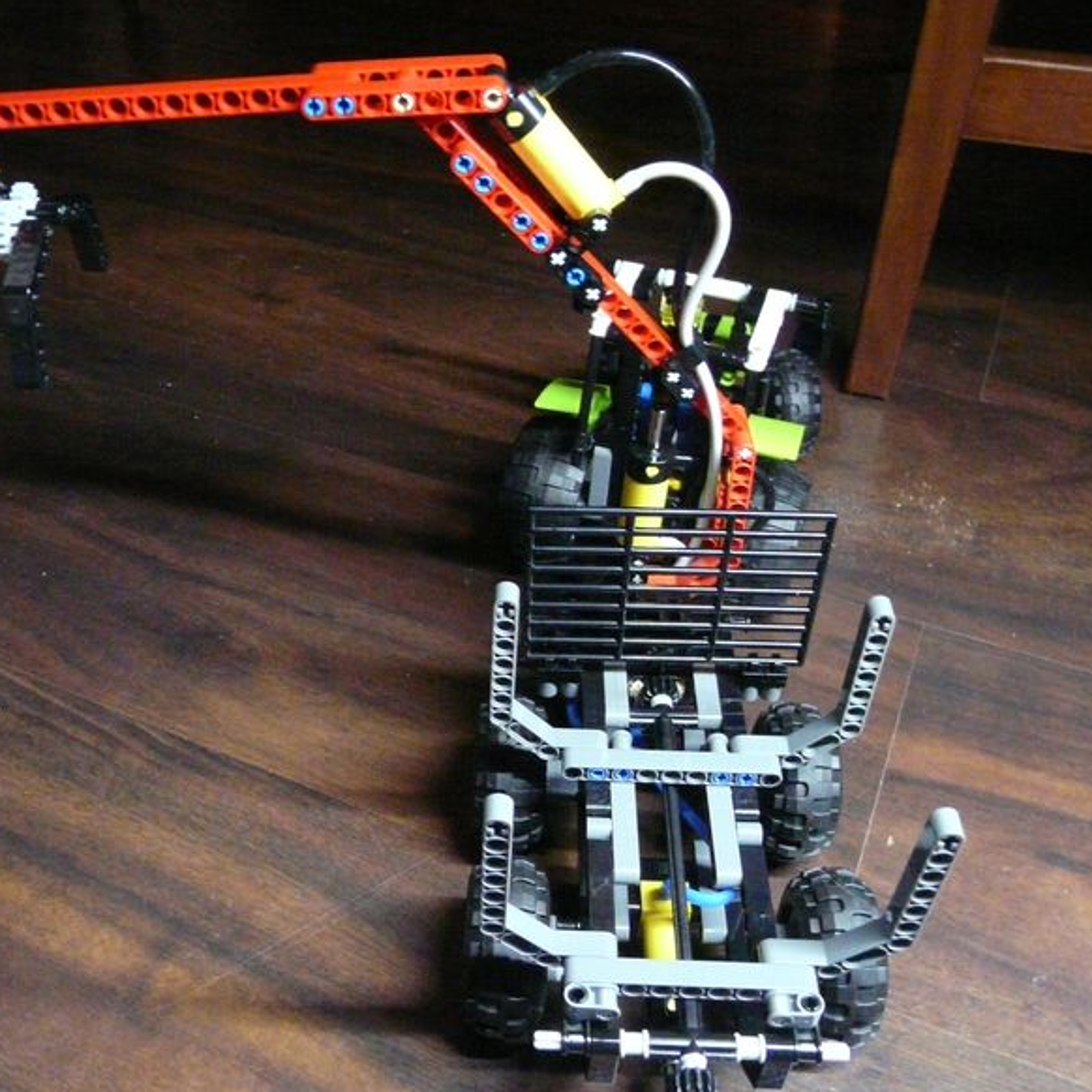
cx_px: 490
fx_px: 1213
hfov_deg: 48.4
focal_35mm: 34
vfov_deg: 48.4
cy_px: 561
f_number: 2.8
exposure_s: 1/15
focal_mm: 4.6
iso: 800
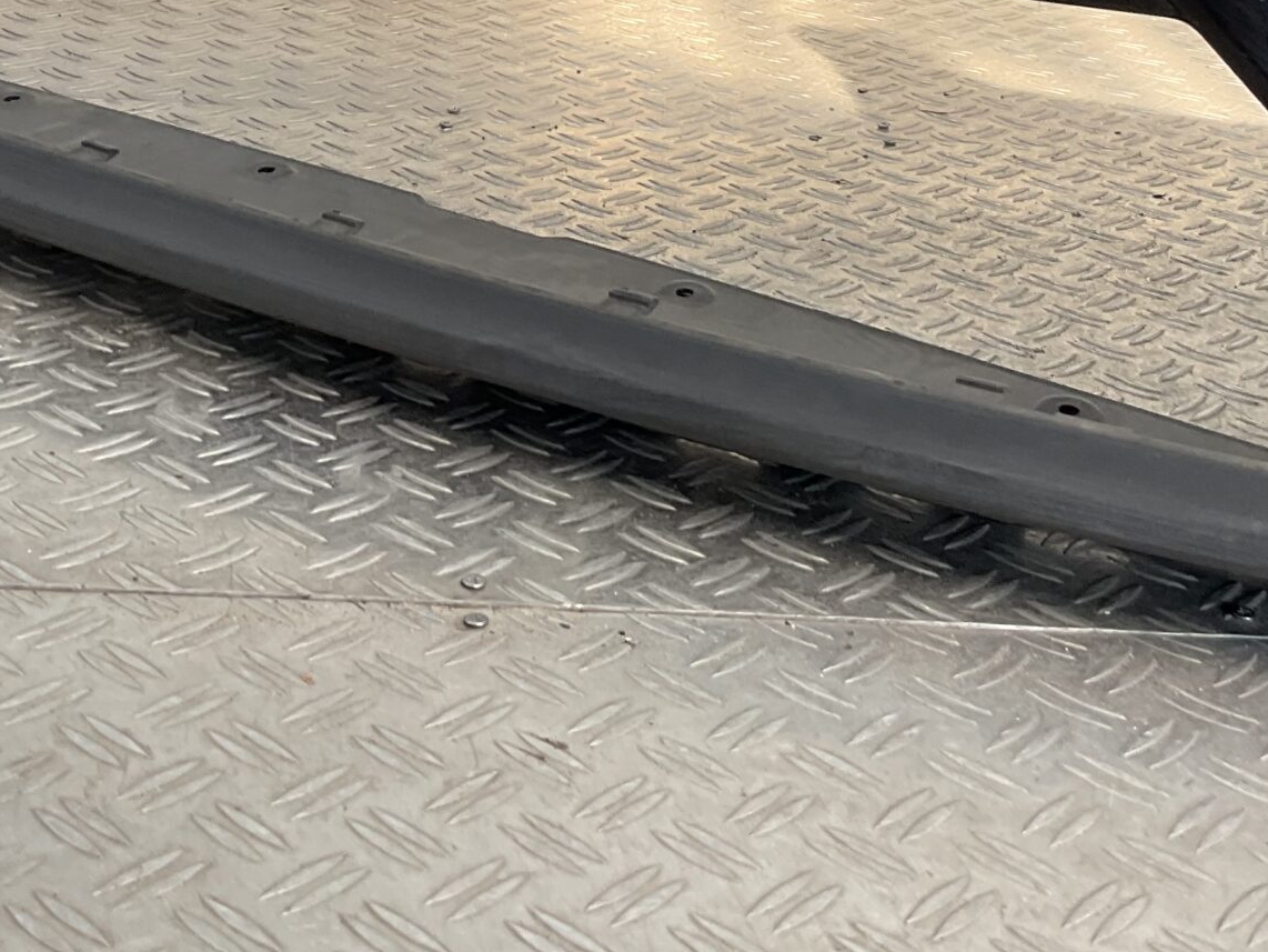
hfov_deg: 29.8
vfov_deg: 21.6
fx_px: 2381
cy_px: -59
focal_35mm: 65
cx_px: 584
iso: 16
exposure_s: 1/129
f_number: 1.8
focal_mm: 3
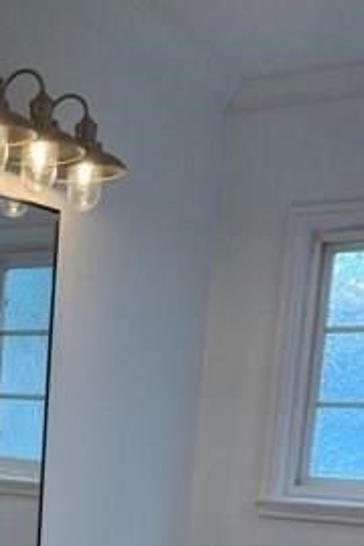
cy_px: 609
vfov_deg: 28.4
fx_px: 971
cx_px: -113
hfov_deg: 19.5
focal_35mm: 64
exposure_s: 1/120
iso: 50
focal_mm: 4.2
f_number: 1.6
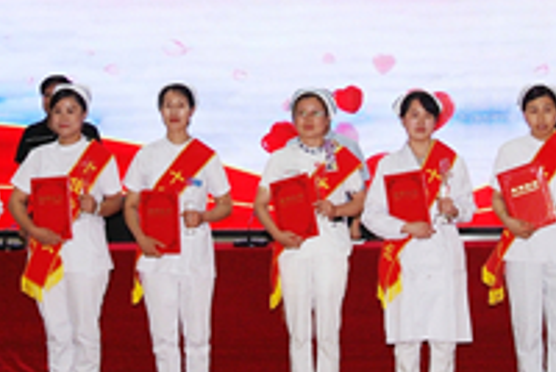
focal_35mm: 90
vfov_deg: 15.2
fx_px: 1392
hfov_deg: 22.4
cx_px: 398
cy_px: 125
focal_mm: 24
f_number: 5.6
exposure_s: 1/125
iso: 800
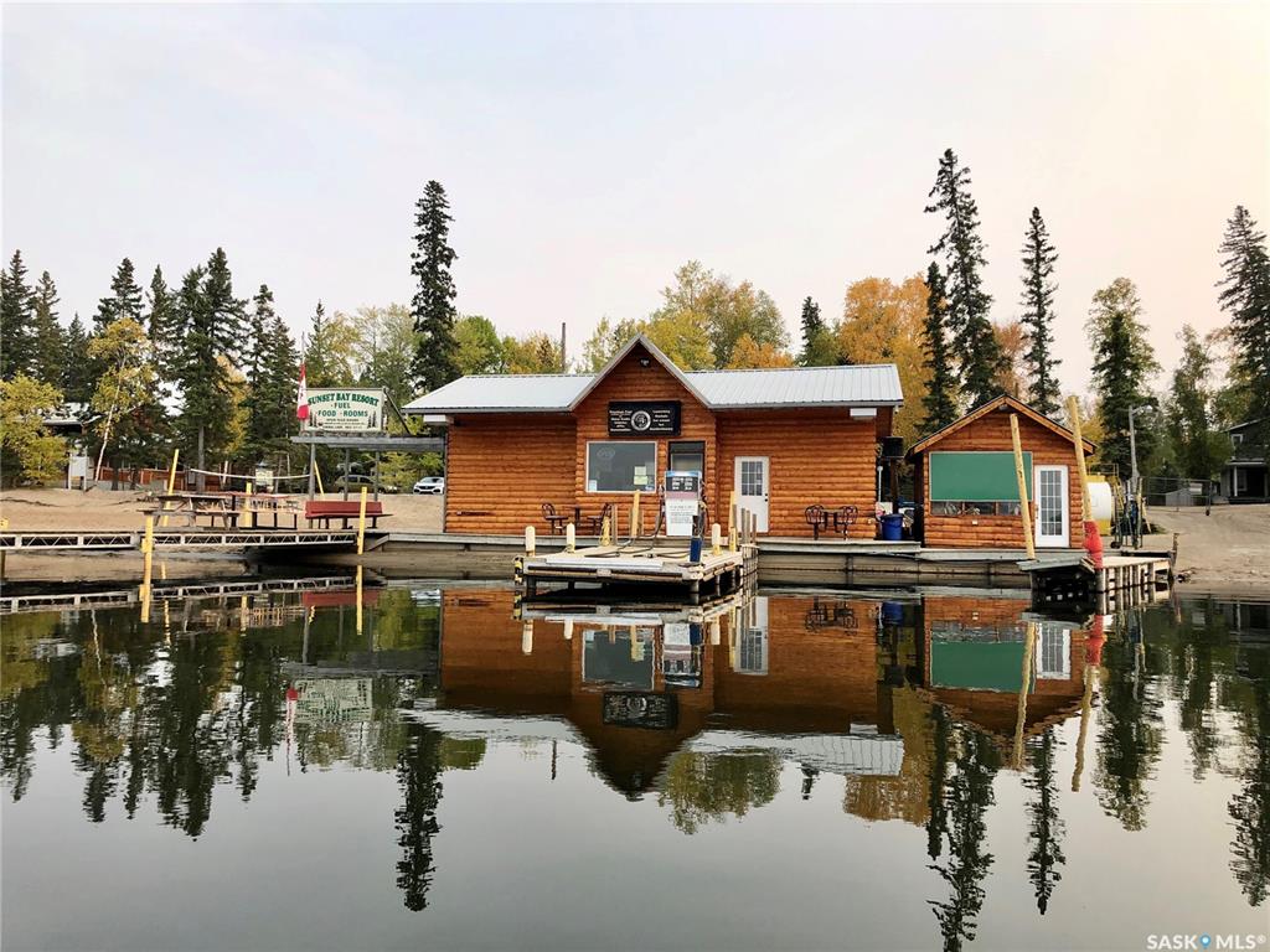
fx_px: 1027
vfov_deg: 49.7
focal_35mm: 28
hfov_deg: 63.4
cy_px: 476
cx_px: 635
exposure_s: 1/534
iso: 20
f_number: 1.8
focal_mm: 3.99
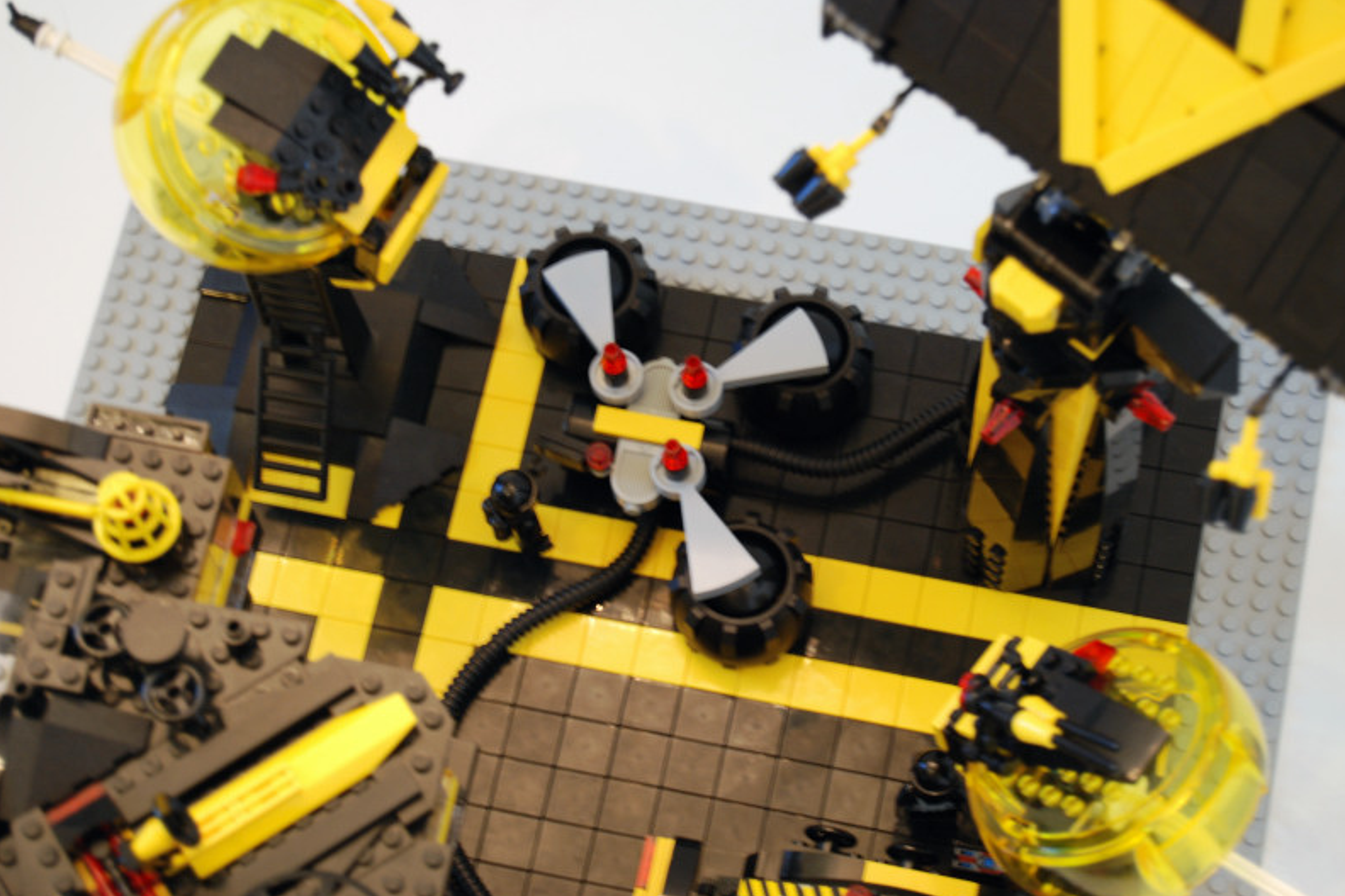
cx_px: 671
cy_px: 451
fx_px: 3120
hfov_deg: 24.3
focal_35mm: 84
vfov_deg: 16.4
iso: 400
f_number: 5.6
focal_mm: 55
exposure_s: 1/6
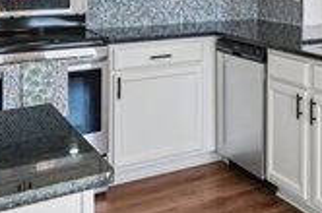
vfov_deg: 21.9
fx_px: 518
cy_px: -30
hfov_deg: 30.7
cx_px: 359
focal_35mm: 58
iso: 800
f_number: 8
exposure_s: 1/200
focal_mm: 15
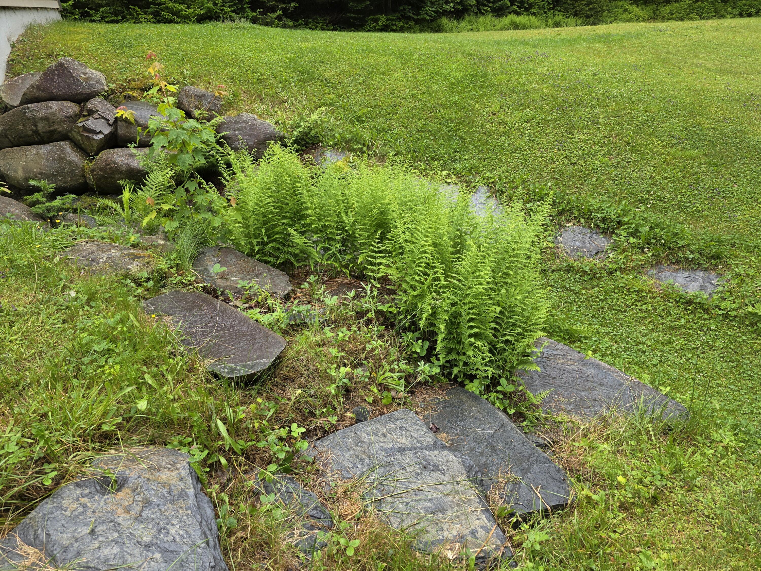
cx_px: 380
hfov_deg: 73.9
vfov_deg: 58.9
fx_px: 506
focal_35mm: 23
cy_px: 286
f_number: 1.7
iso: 50
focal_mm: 6.3
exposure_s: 1/359
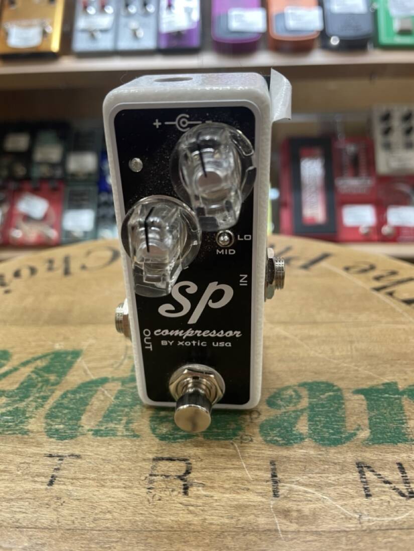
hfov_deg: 53.1
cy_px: 276
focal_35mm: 26
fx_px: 415
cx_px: 207
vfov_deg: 67.3
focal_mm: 4.2
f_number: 1.6
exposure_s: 1/60
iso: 160
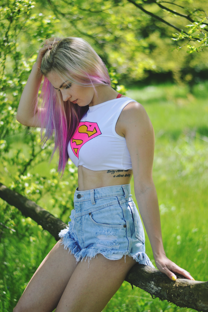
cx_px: 104
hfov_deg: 18.2
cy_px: 156
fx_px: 650
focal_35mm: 75
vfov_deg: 27.0
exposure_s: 1/1250
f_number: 1.8
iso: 100
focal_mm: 50
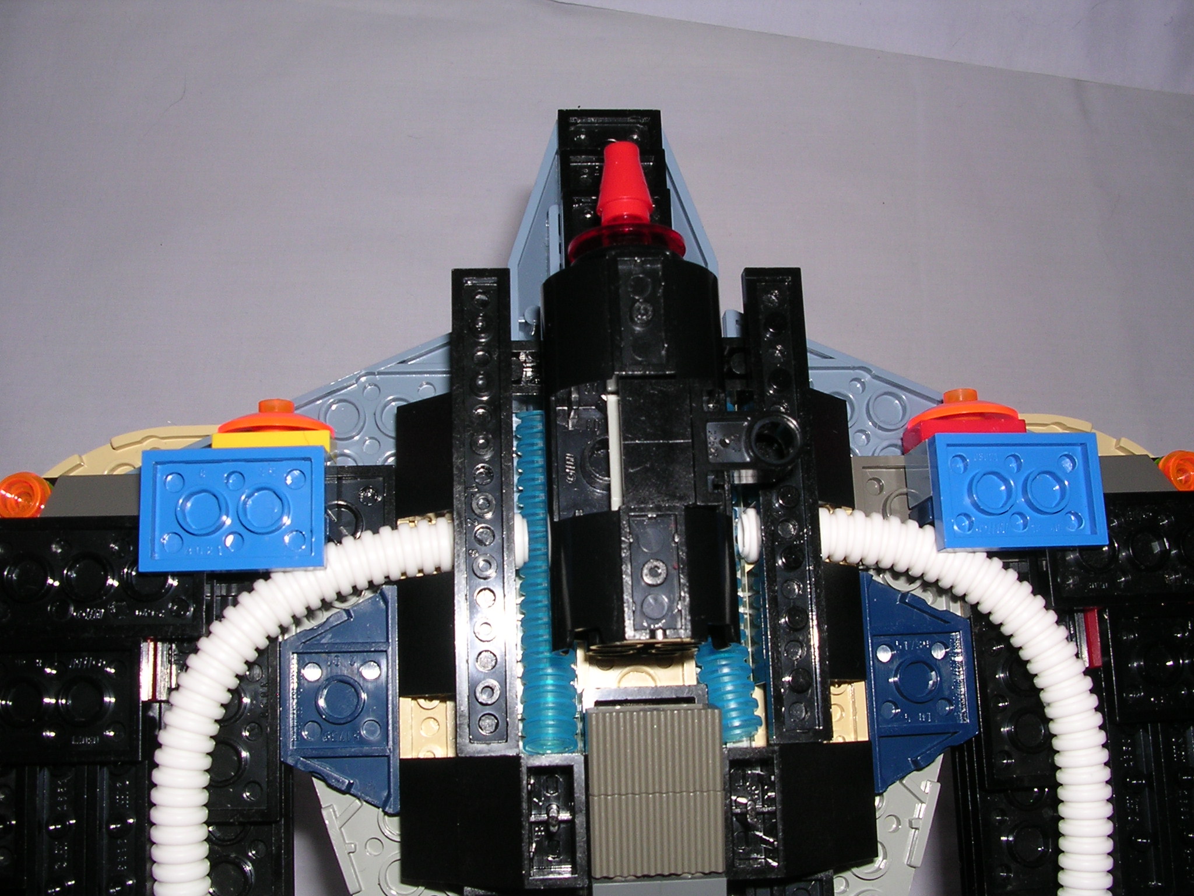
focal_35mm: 38
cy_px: 448
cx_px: 597
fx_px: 1311
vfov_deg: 37.7
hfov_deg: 49.0
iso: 100
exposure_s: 1/60.1
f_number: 5.6
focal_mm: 5.8
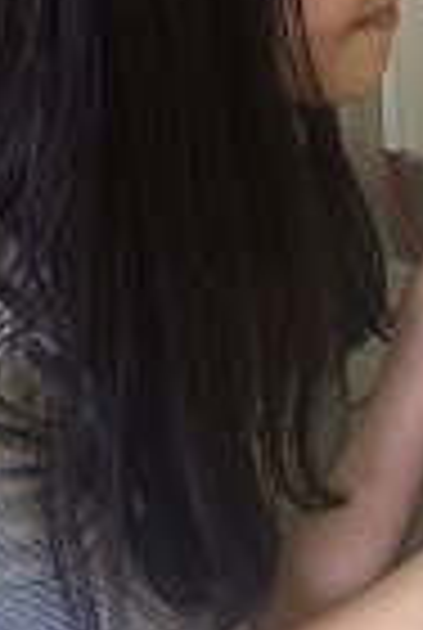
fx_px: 1526
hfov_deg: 15.2
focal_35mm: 87
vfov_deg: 22.6
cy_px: 34
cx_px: 520
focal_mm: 4.15
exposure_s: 1/30
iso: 64
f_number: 2.2
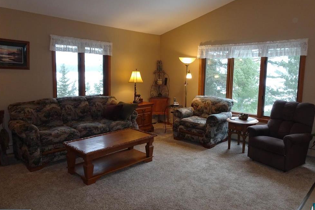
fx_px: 227
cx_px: 160
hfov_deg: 69.4
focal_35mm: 26
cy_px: 96
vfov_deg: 49.5
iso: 160
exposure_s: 1/30
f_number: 3.5
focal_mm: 4.1
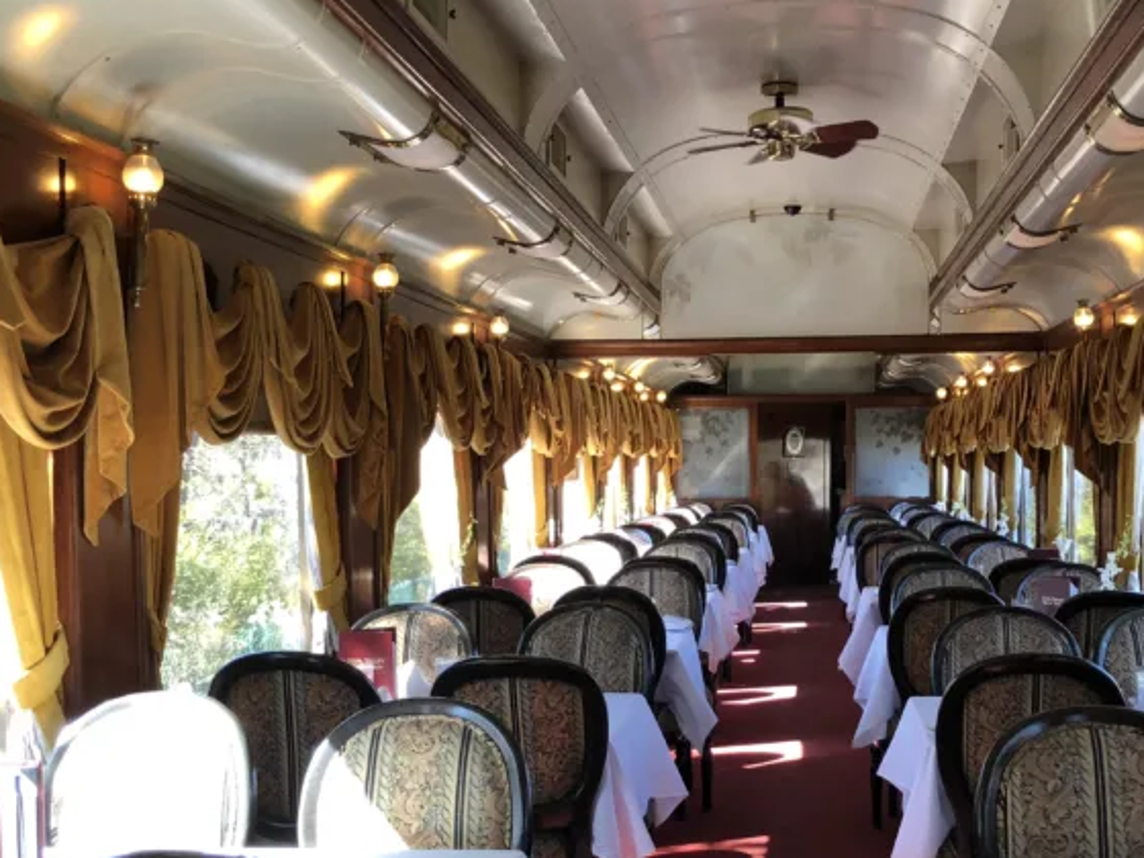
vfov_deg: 32.0
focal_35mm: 45
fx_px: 1487
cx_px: 678
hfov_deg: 41.9
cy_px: 538
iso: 32
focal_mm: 4
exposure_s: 1/30
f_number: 1.8
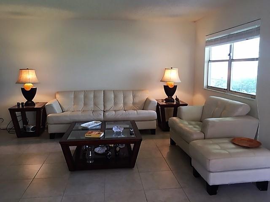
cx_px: 135
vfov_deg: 48.2
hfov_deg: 61.7
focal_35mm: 29
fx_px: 226
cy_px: 101
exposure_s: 1/30
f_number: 2.2
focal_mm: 4.15
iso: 50
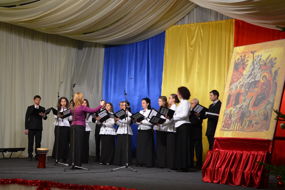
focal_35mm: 69
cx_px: 143
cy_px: 95
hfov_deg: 29.4
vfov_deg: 19.9
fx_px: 542
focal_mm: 45
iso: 800
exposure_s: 1/50
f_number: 4.8
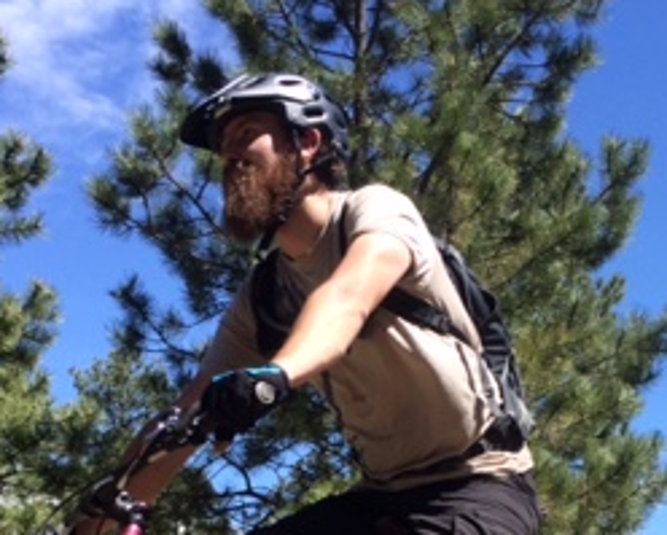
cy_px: 634
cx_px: 498
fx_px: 1443
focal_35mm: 73
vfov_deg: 19.8
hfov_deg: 25.7
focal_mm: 4.15
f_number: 2.2
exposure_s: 1/1140
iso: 32
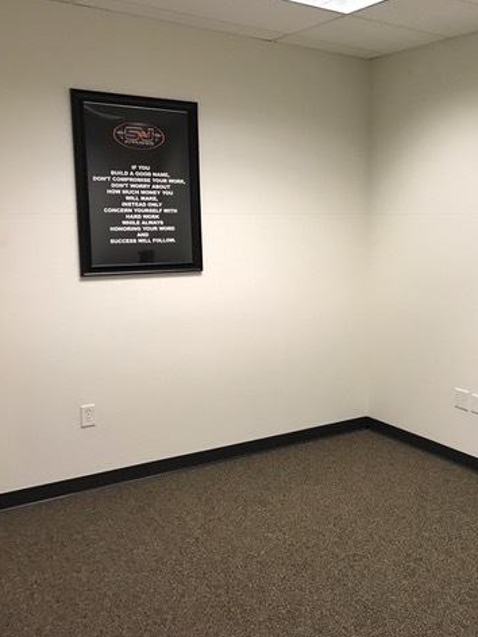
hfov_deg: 36.2
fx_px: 700
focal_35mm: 38
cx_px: 397
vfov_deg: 49.0
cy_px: 321
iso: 40
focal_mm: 3.99
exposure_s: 1/17
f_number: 1.8
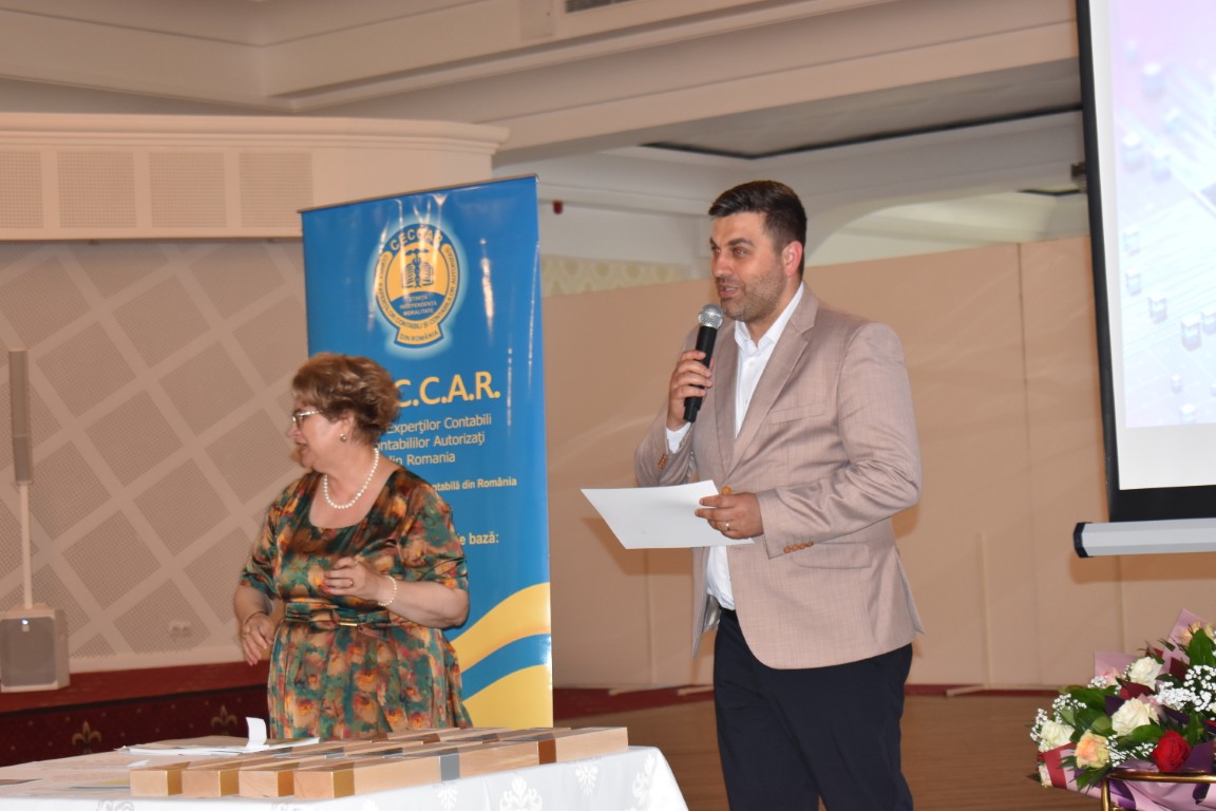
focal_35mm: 82
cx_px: 608
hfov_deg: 24.6
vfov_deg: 16.6
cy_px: 406
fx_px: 2786
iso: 900
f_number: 5.6
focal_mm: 55
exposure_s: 1/60
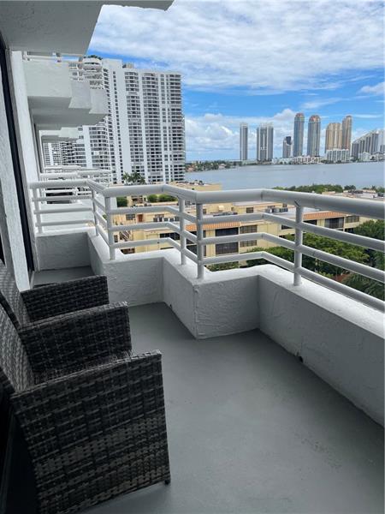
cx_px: 192
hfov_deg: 53.1
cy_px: 257
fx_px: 386
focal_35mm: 26
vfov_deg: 67.3
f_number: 1.6
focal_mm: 4.2
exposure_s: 1/5814
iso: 50
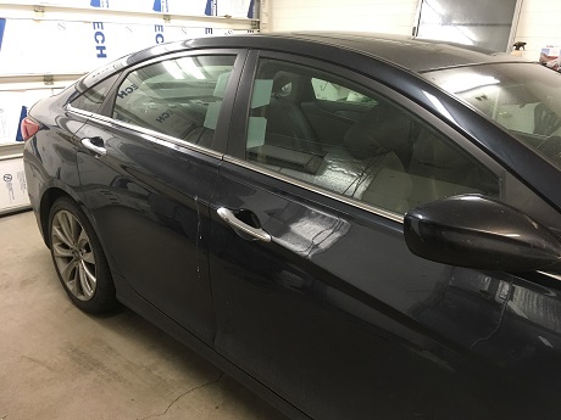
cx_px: 280
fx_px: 470
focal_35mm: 29
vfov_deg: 48.2
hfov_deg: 61.7
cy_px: 210
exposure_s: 1/30
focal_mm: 4.15
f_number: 2.2
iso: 125
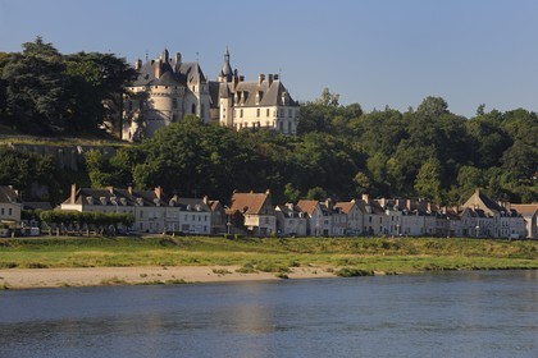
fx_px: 2540
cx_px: 269
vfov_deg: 8.1
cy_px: 179
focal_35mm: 170
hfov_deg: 12.1
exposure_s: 1/320
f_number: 9
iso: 200
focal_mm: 170
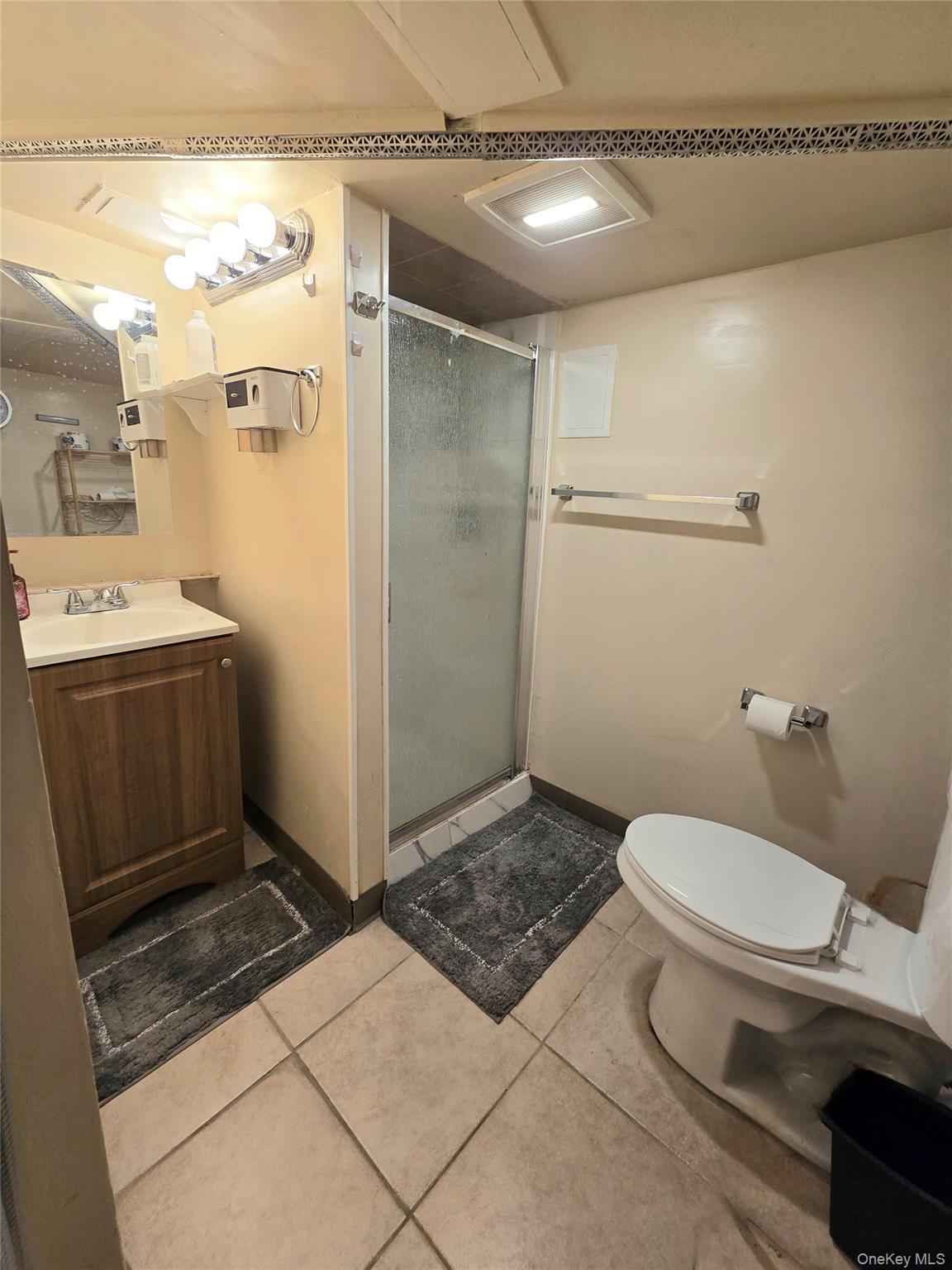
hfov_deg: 89.9
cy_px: 635
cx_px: 476
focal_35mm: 13
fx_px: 477
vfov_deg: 106.2
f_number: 2.2
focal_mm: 2.2
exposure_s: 1/60.2
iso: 80
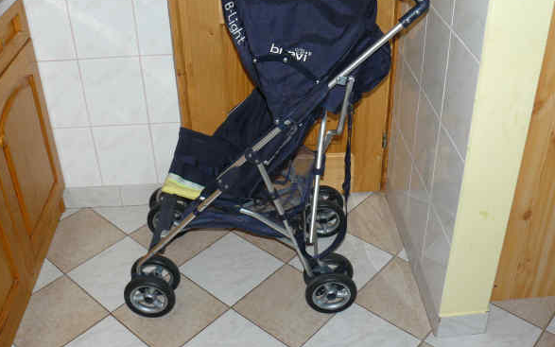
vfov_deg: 32.7
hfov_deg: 50.4
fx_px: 590
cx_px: 279
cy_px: 138
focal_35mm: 39
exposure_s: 1/30
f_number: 4
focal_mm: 6
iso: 100
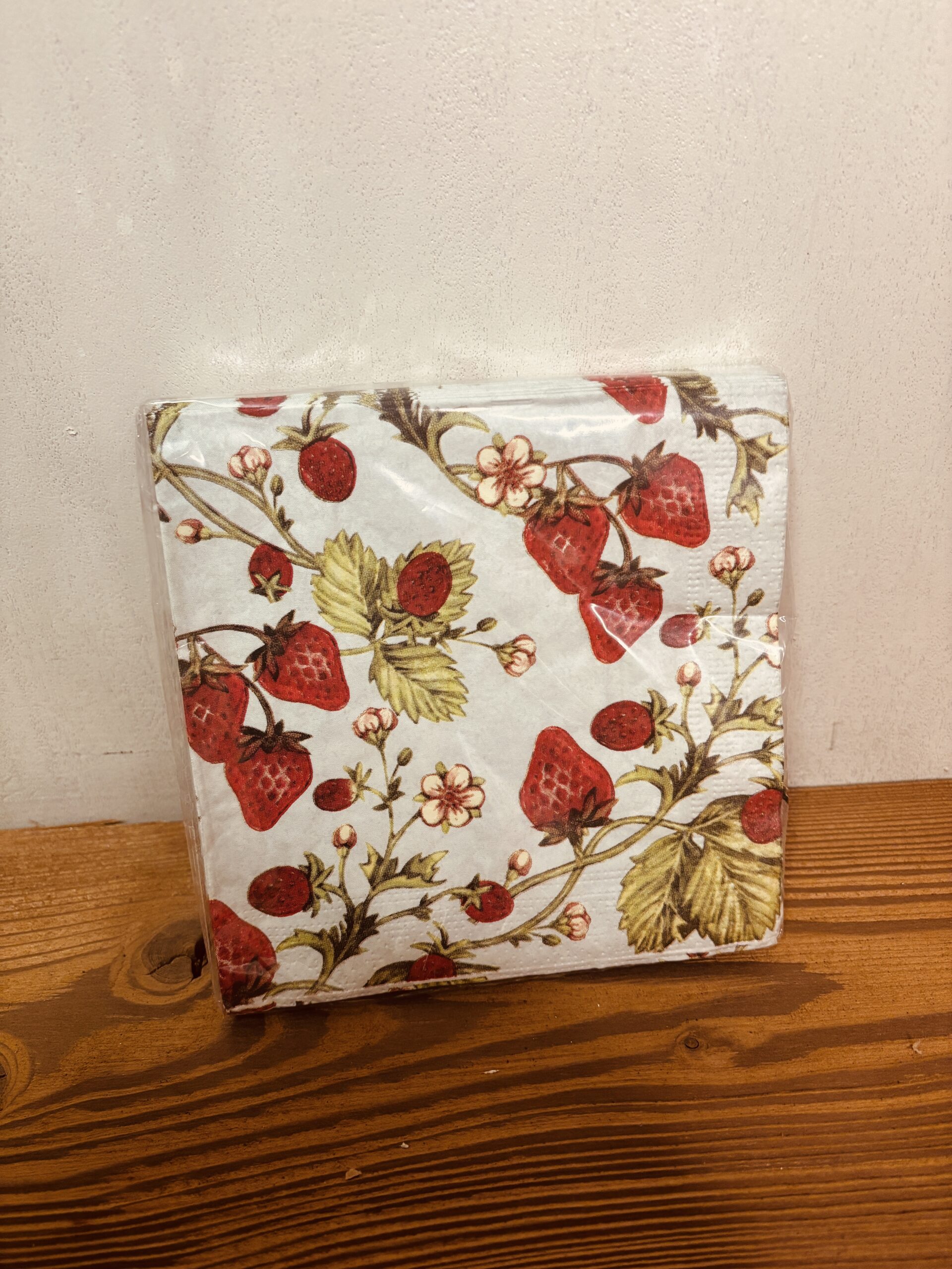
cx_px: 476
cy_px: 634
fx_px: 953
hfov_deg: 53.1
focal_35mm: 26
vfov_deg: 67.3
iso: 250
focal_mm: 5.96
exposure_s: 1/50
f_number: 1.6
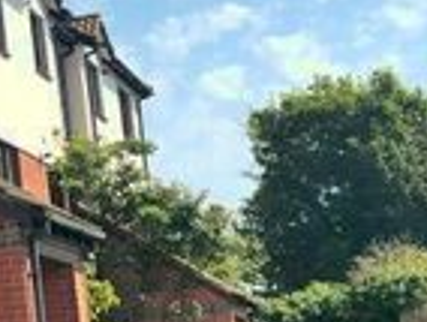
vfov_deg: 10.7
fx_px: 1705
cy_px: 62
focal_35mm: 138
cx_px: -346
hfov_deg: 12.9
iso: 20
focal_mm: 4
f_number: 1.8
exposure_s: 1/2404
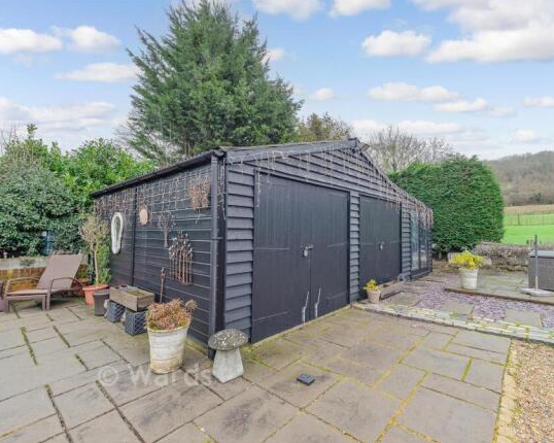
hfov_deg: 92.5
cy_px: 221
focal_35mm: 16
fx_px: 262
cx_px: 317
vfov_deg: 80.3
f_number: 8
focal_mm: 14
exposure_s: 1/160
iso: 800
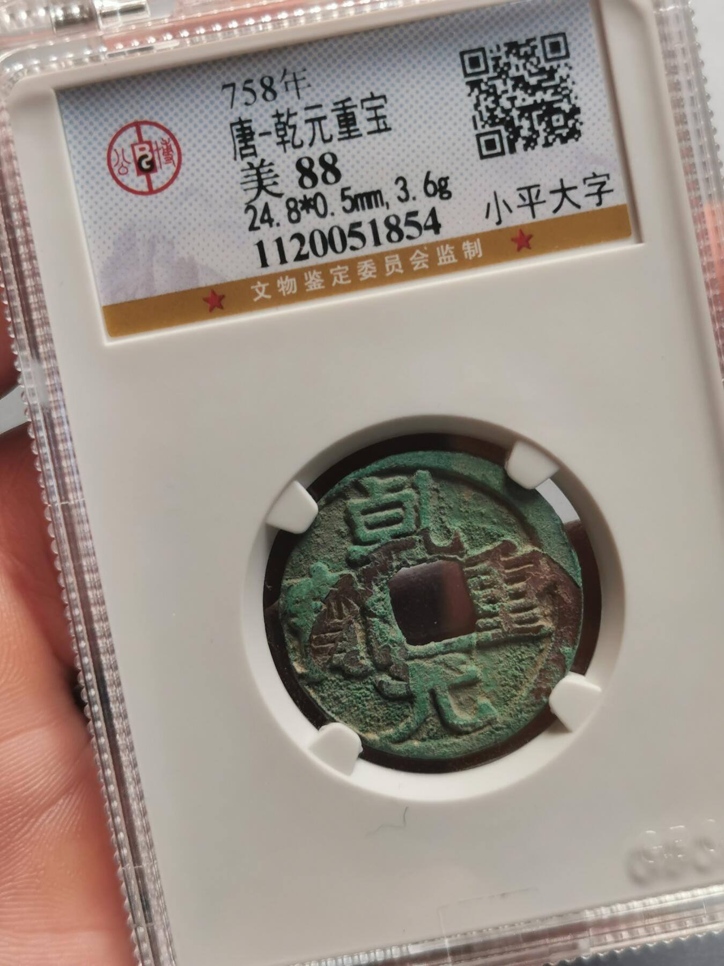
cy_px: 483
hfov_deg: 22.6
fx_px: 1813
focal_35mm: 65
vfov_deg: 29.8
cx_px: 362
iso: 50
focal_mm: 5.56
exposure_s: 1/190
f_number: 1.6
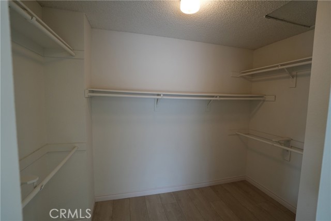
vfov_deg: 73.8
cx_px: 166
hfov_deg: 96.7
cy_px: 110
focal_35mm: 16
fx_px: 147
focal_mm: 16
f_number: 6.3
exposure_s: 1/30
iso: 800
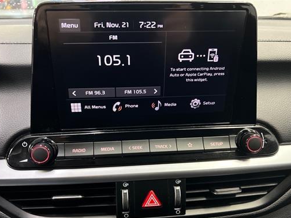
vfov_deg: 42.6
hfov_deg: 55.3
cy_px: 138
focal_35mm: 33
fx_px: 277
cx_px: 140
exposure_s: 1/40
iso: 640
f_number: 1.5
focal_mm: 5.7
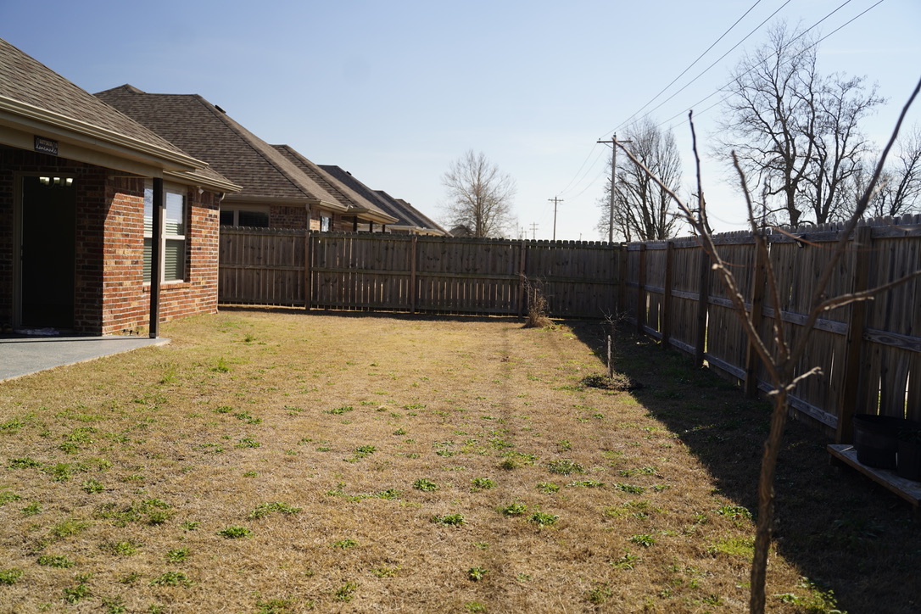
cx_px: 460
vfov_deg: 41.1
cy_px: 307
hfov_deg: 58.7
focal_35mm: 32
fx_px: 819
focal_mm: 32
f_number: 2.8
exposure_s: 1/640
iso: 100
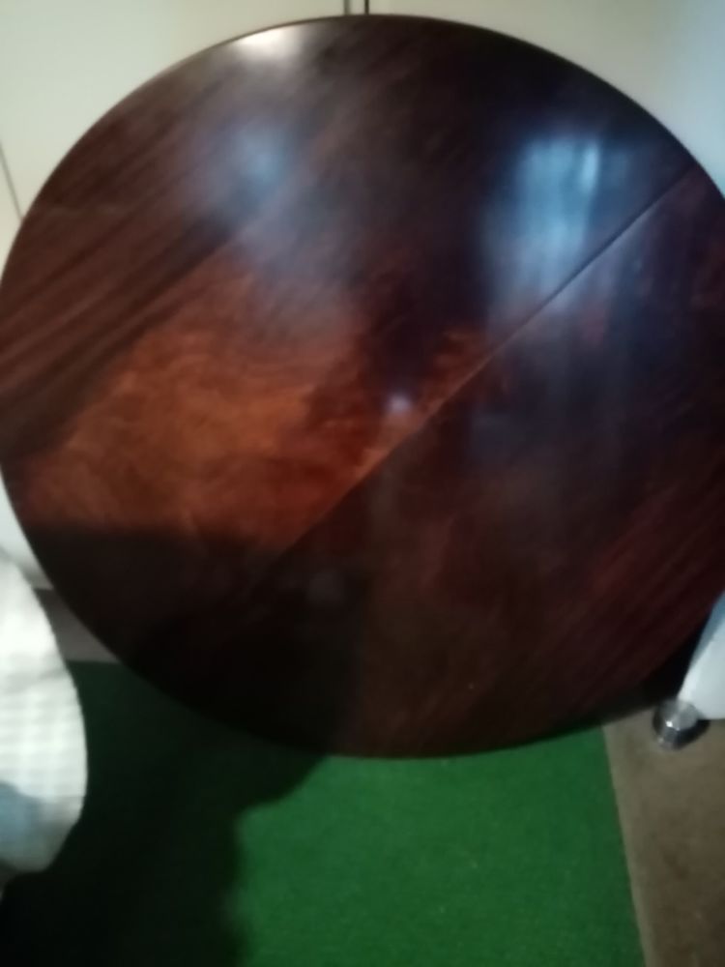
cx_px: 362
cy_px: 484
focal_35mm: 26
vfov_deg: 67.3
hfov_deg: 53.1
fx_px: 726
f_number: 1.8
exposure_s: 1/14.3
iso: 2709
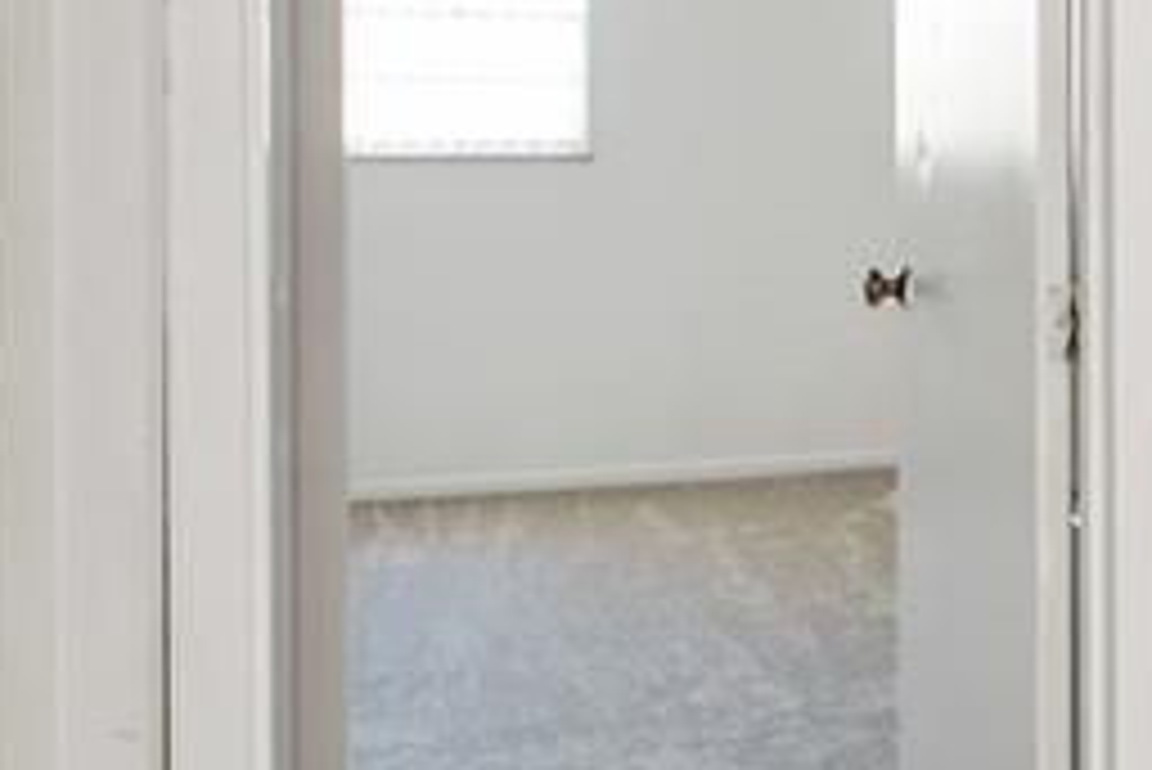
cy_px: 83
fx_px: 2177
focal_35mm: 68
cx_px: 1782
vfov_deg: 19.7
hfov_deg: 23.2
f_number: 7.1
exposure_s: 1/20
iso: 400
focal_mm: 17
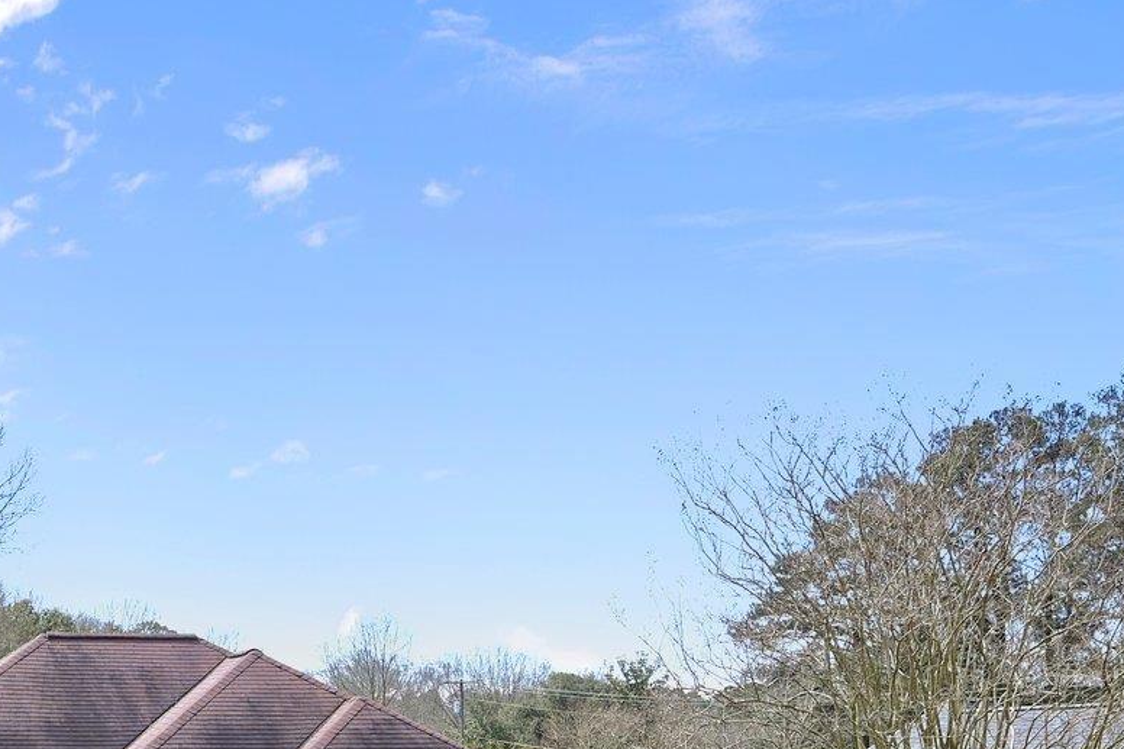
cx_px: 123
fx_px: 1852
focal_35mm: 59
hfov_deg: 32.2
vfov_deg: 21.8
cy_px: 798
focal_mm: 22.5
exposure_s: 1/250
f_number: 10
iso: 400
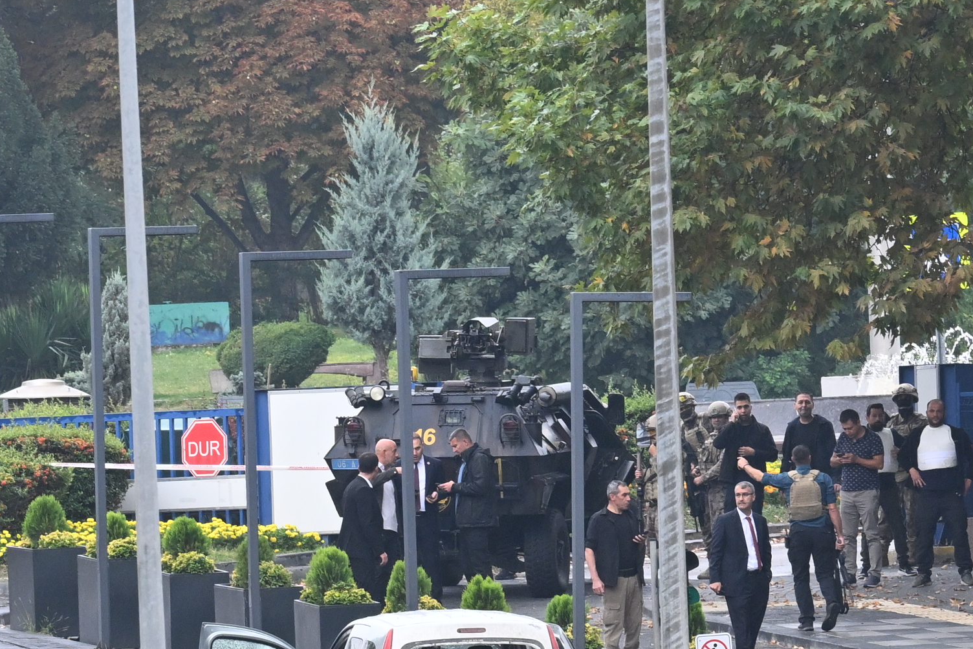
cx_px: 327
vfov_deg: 1.7
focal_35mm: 804
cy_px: 431
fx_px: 21731
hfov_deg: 2.6
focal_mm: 200
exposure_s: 1/200
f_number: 8
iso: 800
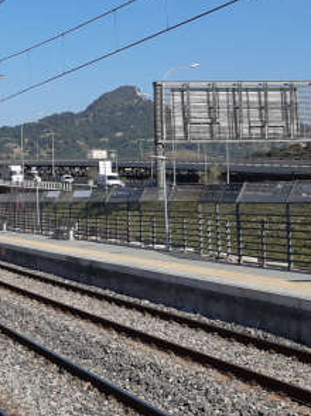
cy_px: 173
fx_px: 816
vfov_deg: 28.5
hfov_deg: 20.1
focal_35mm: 68
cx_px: -71
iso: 40
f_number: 1.7
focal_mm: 3.92
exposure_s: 1/2237
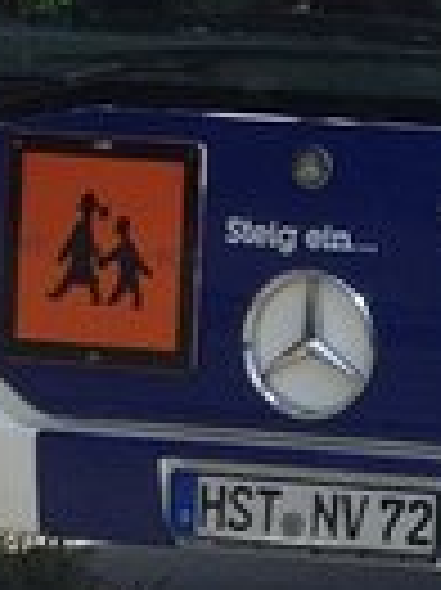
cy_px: 518
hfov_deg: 4.7
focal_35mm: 266
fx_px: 4526
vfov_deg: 7.4
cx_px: 2128
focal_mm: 4.15
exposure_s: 1/1980
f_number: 2.2
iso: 32
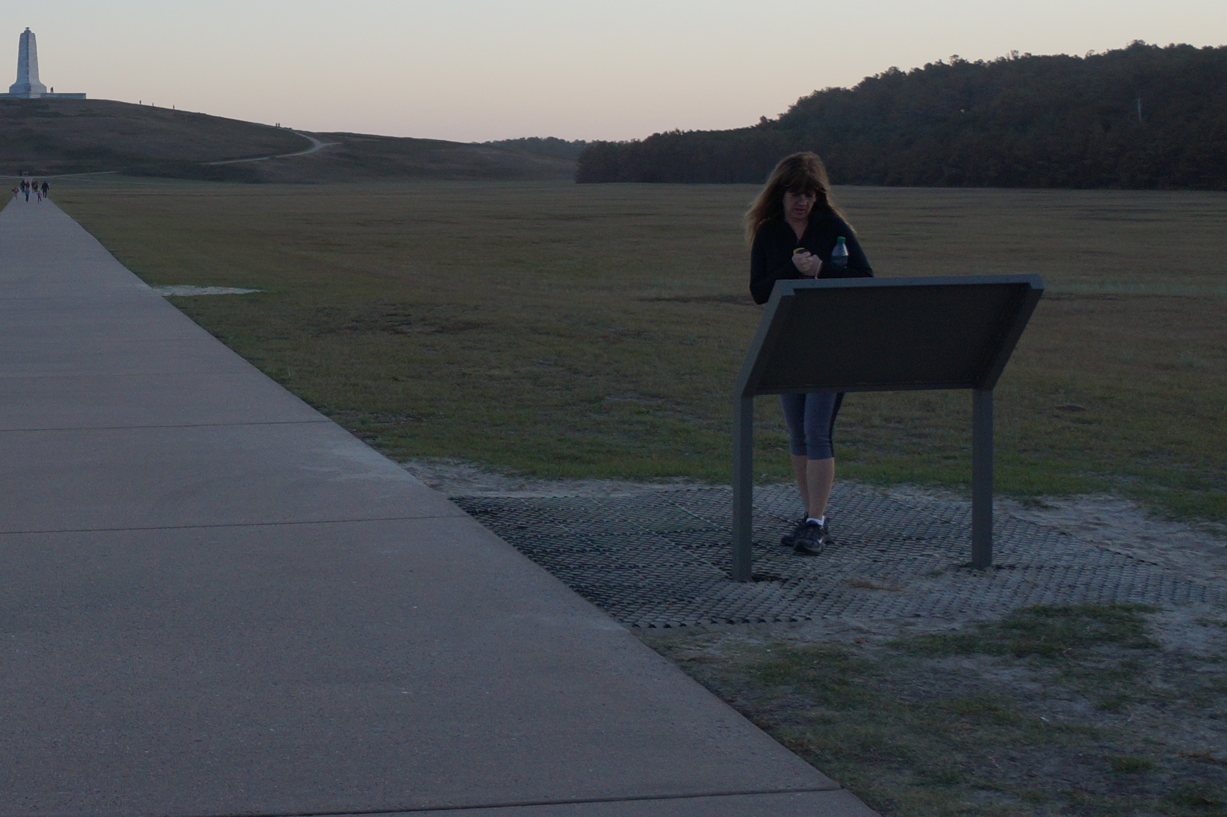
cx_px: -6
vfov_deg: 22.1
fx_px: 2044
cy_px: 98
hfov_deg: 30.9
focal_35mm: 60
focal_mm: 18
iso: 250
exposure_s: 1/160
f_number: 4
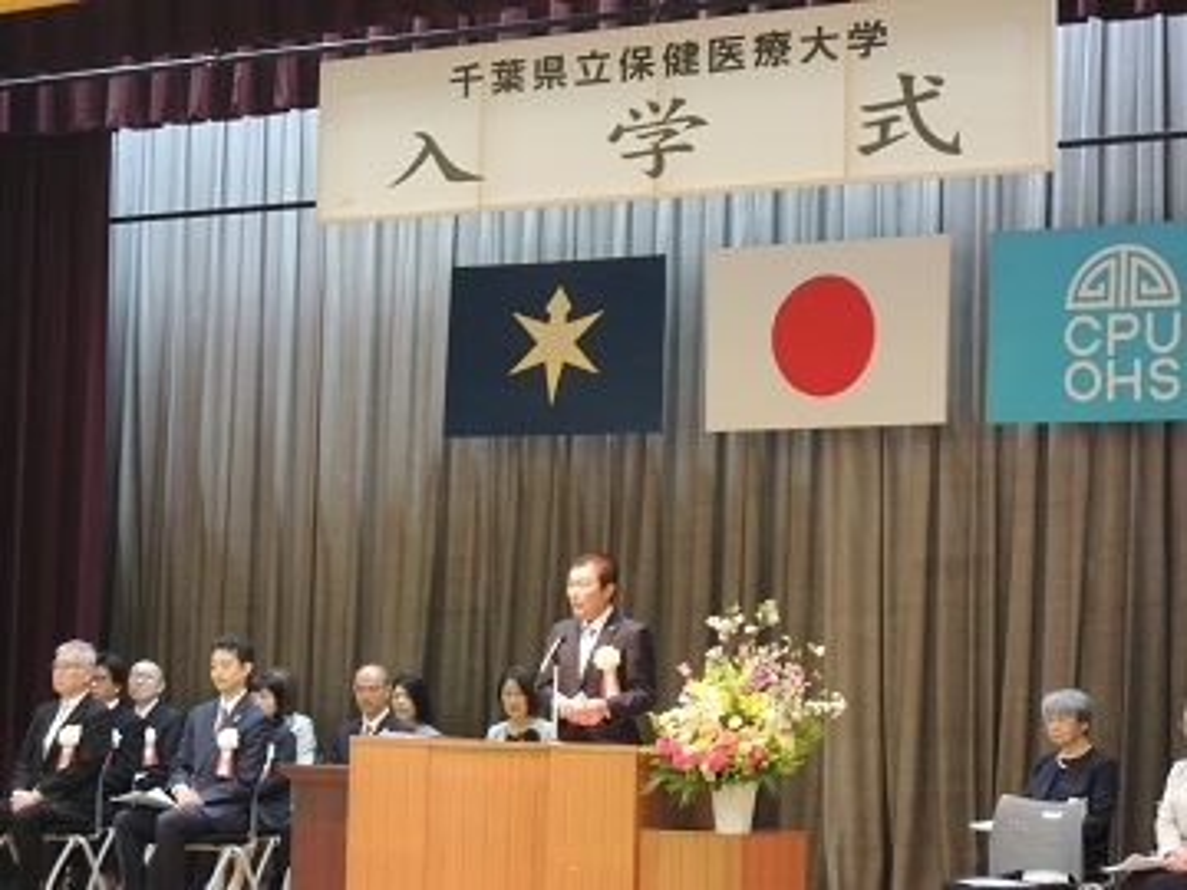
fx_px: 3429
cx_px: 594
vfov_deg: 14.8
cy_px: 445
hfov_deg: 19.6
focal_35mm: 100
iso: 800
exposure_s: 1/2.5
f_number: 4.9
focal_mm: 17.9
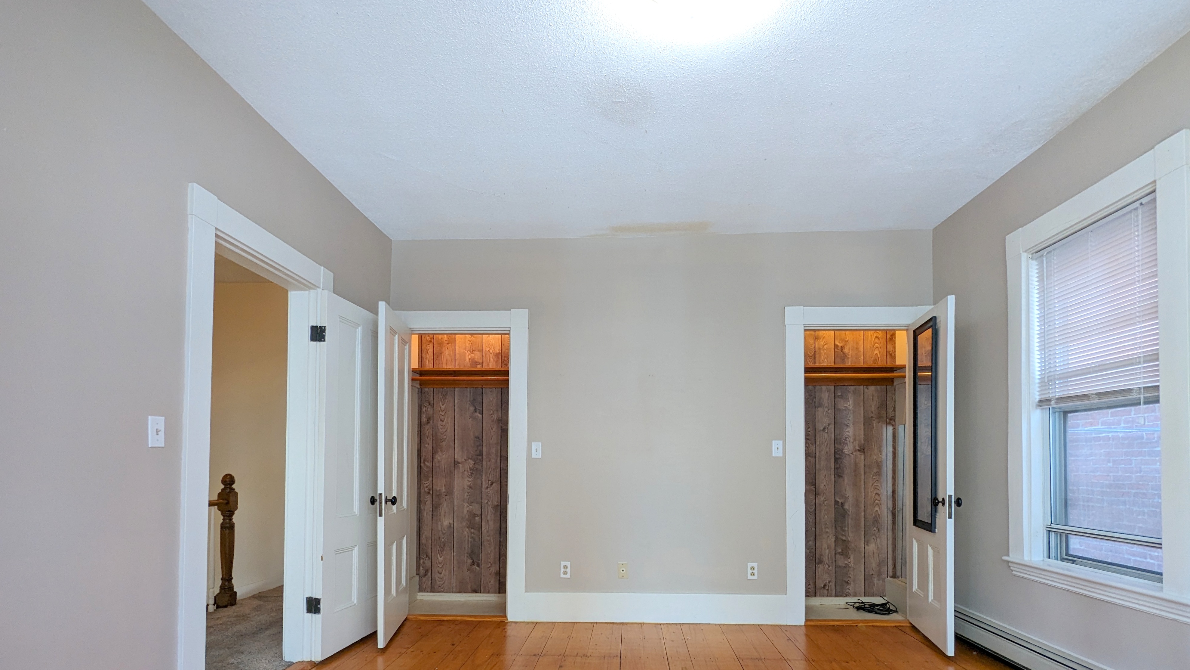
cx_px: 605
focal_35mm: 18
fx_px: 568
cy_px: 451
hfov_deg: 92.7
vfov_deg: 59.5
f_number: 2.2
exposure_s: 1/40
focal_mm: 2.35
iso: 142
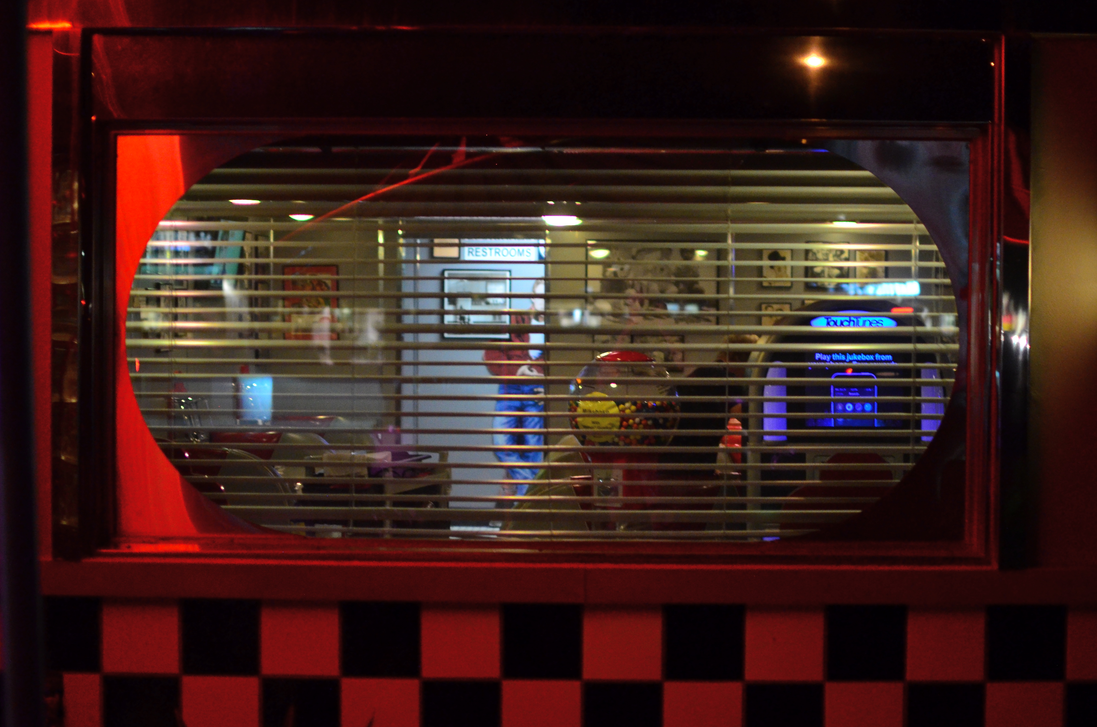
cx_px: 649
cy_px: 373
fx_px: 1934
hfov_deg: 31.6
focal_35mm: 64
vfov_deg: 21.3
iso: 1250
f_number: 1.8
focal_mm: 35
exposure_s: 1/30
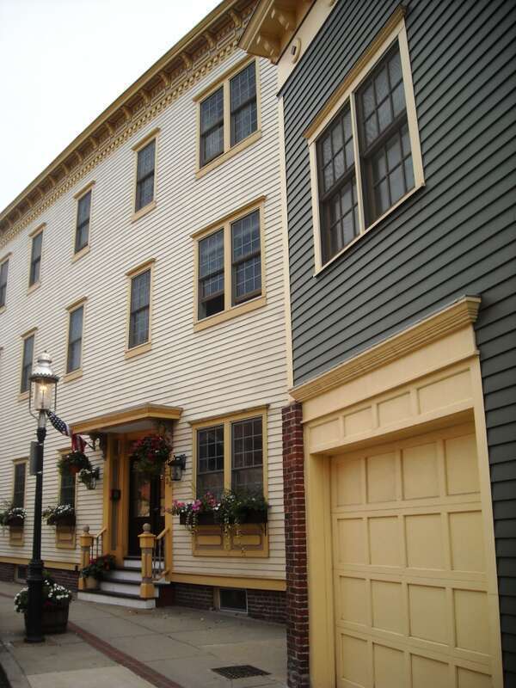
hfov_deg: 40.7
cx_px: 258
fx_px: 696
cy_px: 344
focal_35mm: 35
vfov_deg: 52.6
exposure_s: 1/402
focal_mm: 5.7
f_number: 2.8
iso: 64
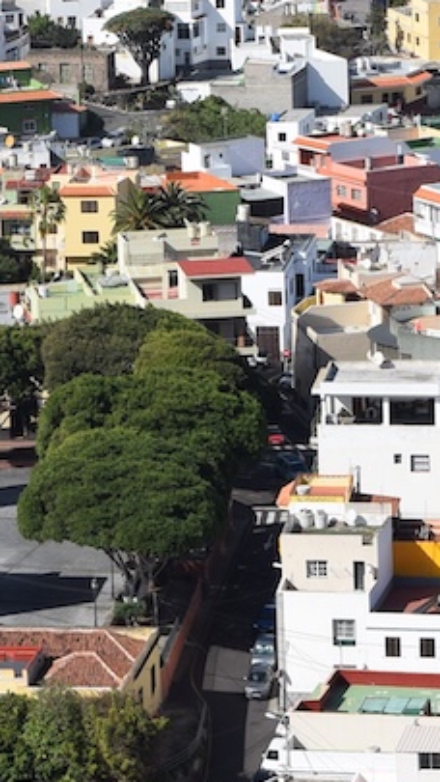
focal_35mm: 236
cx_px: -9
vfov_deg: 9.1
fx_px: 4892
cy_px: 221
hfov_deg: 5.1
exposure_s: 1/400
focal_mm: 48
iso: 200
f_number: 10
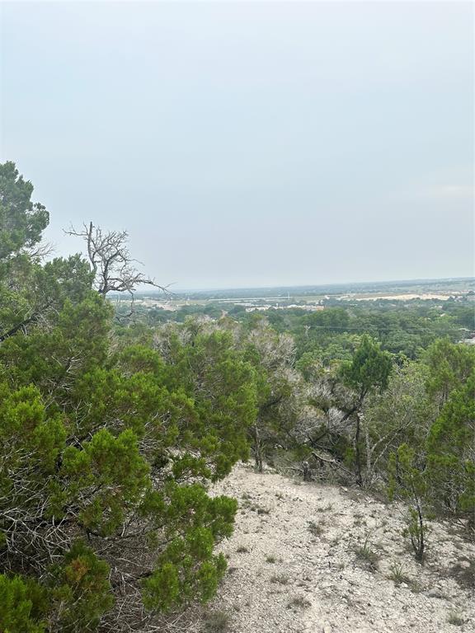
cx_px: 238
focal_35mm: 24
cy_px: 316
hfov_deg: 56.8
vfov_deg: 71.6
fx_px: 439
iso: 80
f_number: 1.78
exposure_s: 1/791
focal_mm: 6.86
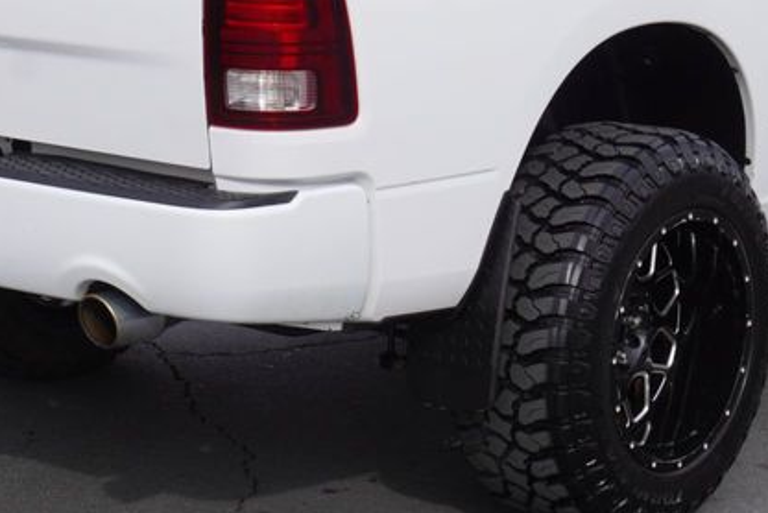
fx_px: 2049
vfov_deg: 14.2
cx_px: 465
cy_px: 96
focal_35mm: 96
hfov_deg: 21.2
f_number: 10
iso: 100
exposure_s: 1/125
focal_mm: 26
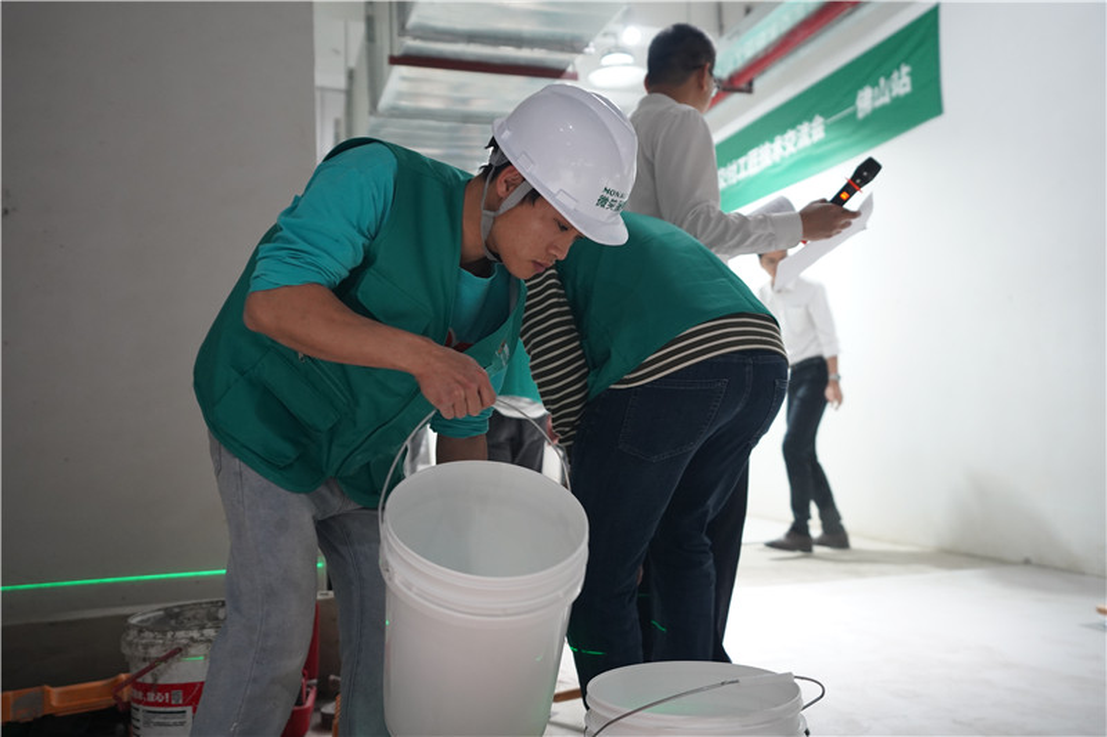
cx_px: 554
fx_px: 1045
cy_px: 368
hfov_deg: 55.8
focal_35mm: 34
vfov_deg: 38.9
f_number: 2.8
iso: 2000
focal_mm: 34
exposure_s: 1/160
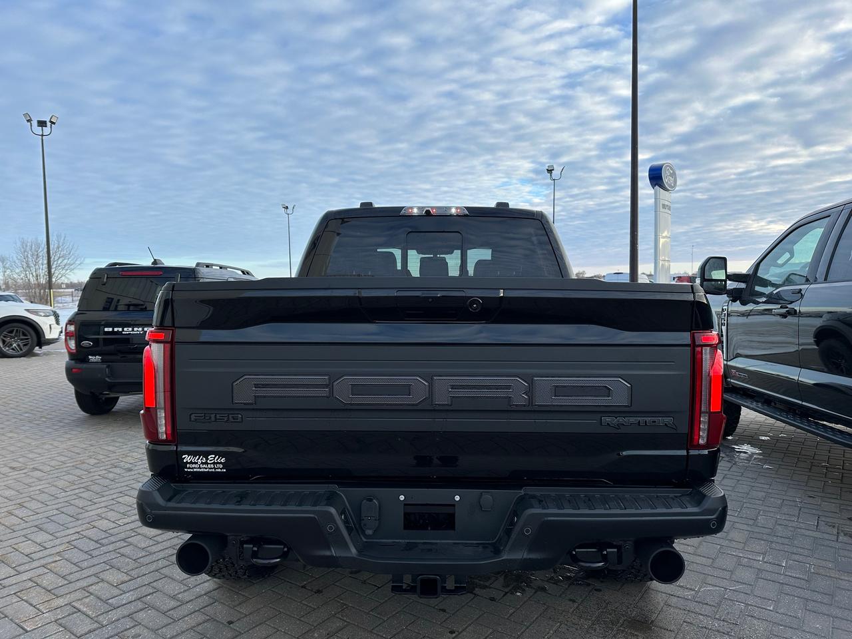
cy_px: 320
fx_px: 591
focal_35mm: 24
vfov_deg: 56.8
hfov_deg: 71.6
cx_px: 426
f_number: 1.78
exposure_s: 1/1072
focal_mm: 6.86
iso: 80
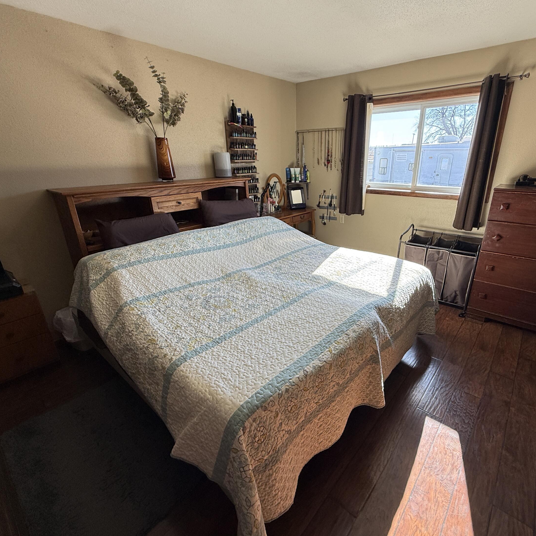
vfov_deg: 84.0
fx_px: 298
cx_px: 303
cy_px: 268
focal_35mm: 17
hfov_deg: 83.5
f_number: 2.2
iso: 64
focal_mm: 2.22
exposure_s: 1/136
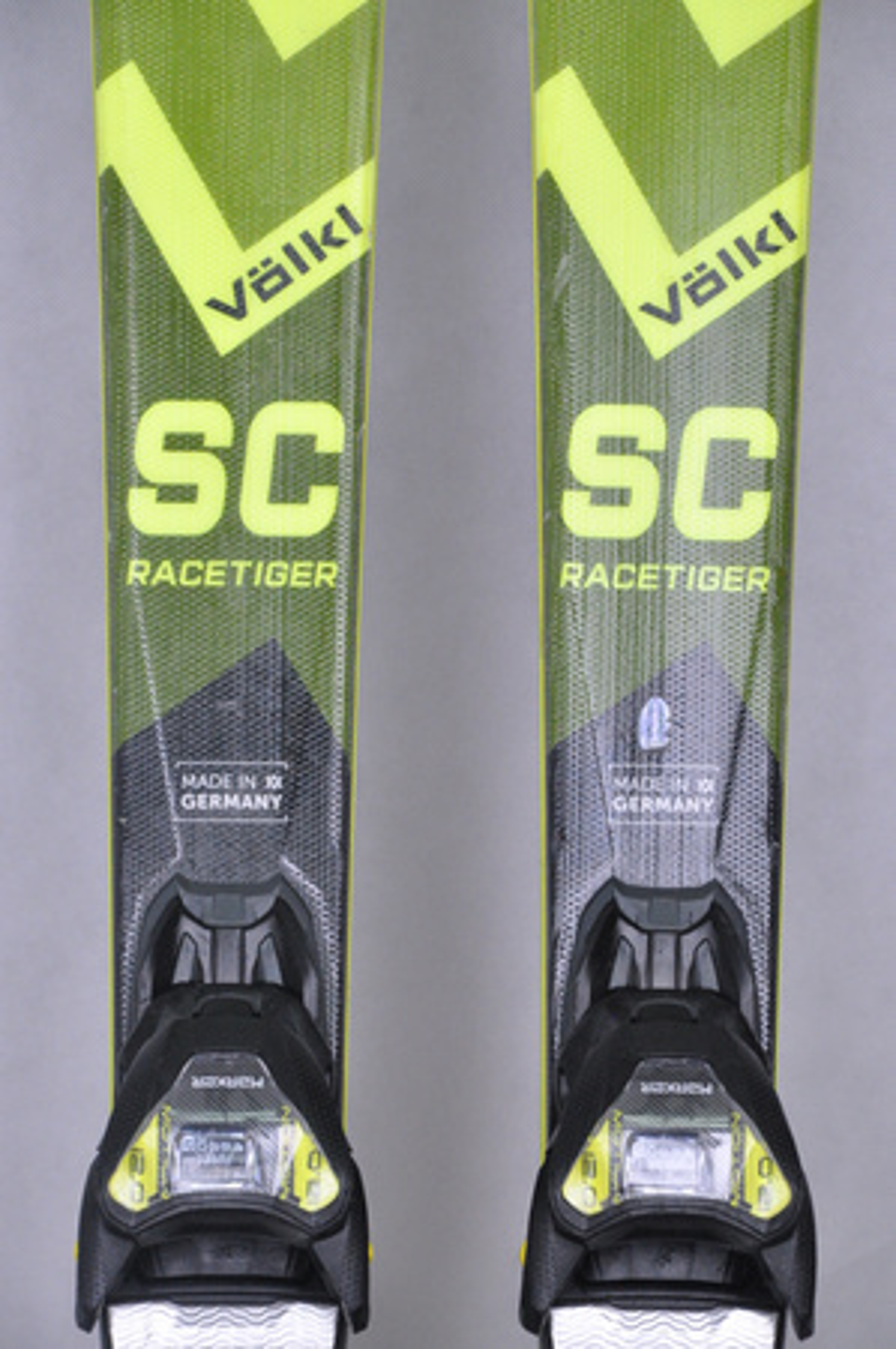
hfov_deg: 8.7
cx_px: 448
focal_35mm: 158
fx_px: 5893
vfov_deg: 13.1
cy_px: 674
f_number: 8
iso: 3200
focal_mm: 105
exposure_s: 1/125
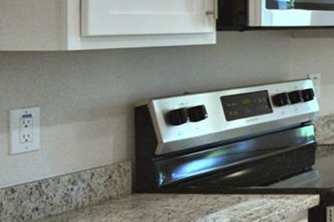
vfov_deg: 20.1
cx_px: 723
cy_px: 17
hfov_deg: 17.3
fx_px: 612
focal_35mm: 66
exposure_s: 1/125
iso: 400
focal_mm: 10
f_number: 4.5
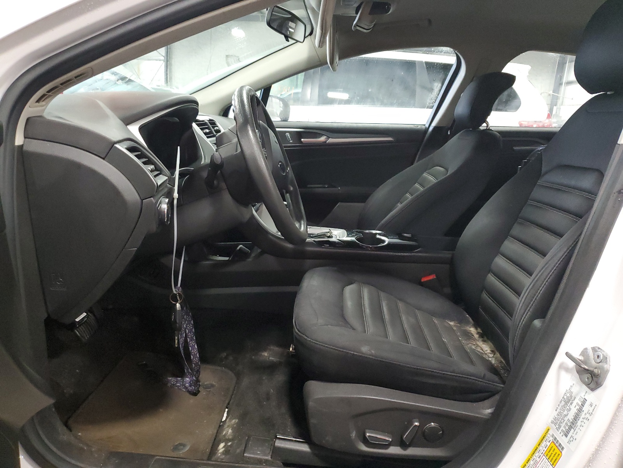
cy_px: 234
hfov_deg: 67.3
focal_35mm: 26
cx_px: 312
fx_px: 468
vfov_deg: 53.1
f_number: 1.5
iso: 387
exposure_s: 1/60.2
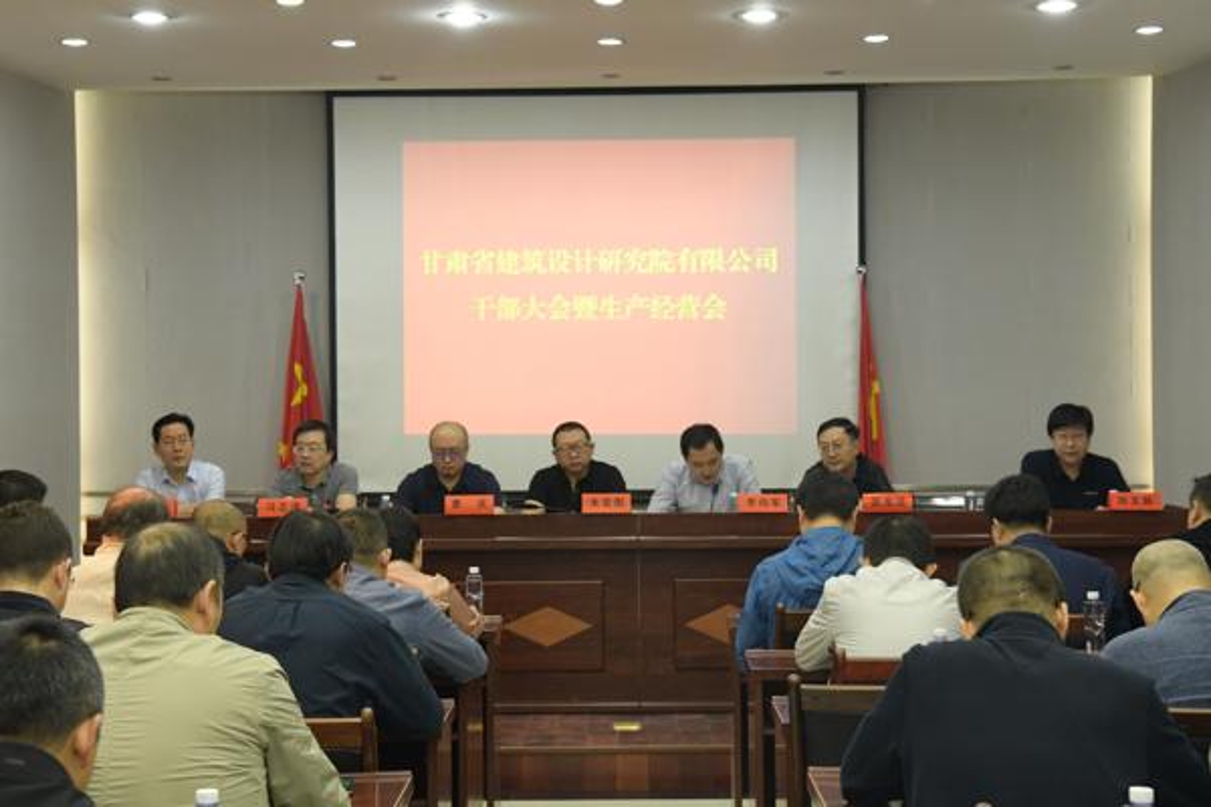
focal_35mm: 62
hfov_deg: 32.4
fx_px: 2085
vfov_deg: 21.9
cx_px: 606
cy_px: 404
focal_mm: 52
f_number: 6.3
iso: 5000
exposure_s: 1/160
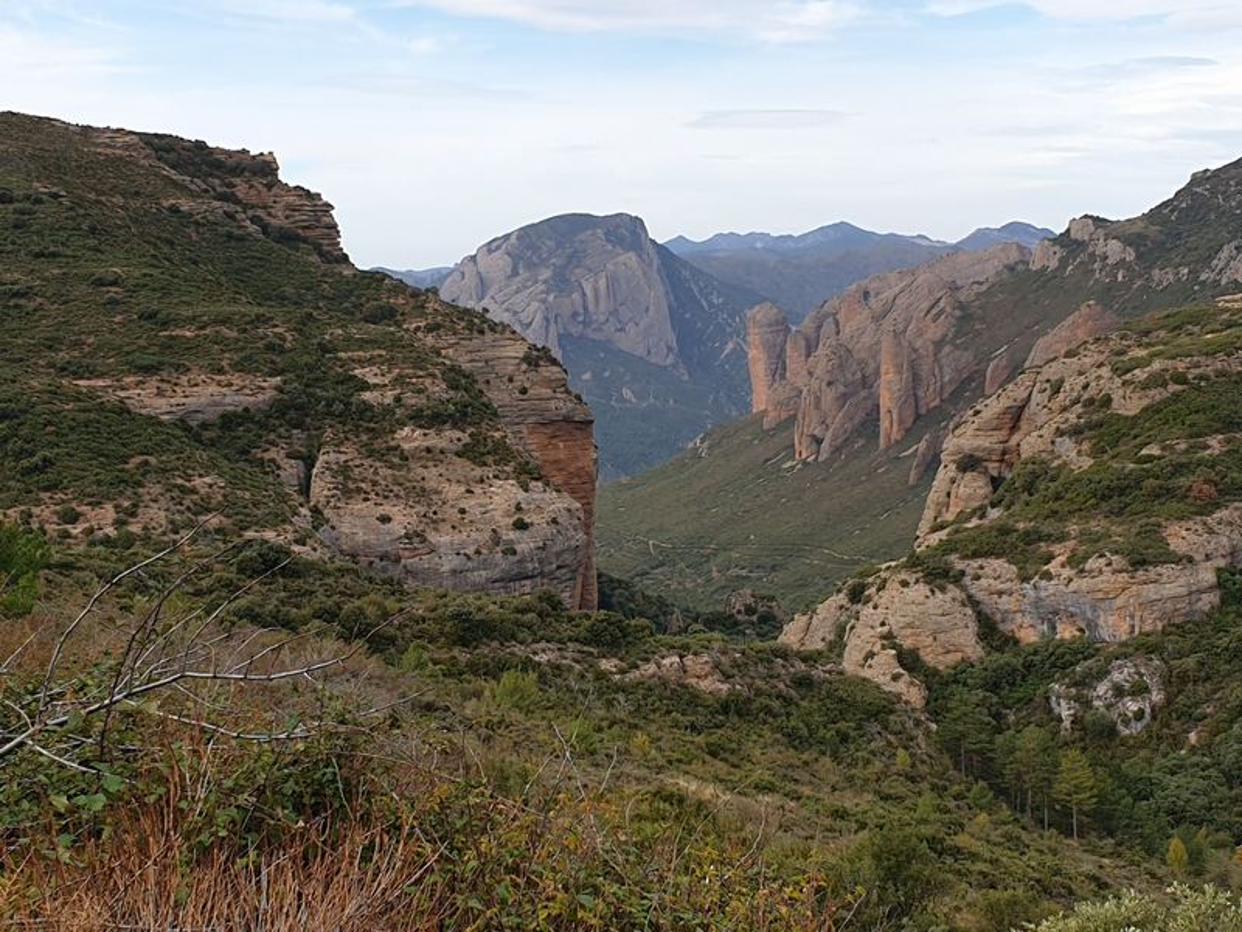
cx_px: 621
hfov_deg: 67.3
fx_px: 933
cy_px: 466
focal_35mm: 26
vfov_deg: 53.1
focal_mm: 4.3
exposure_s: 1/876
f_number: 2.4
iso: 50
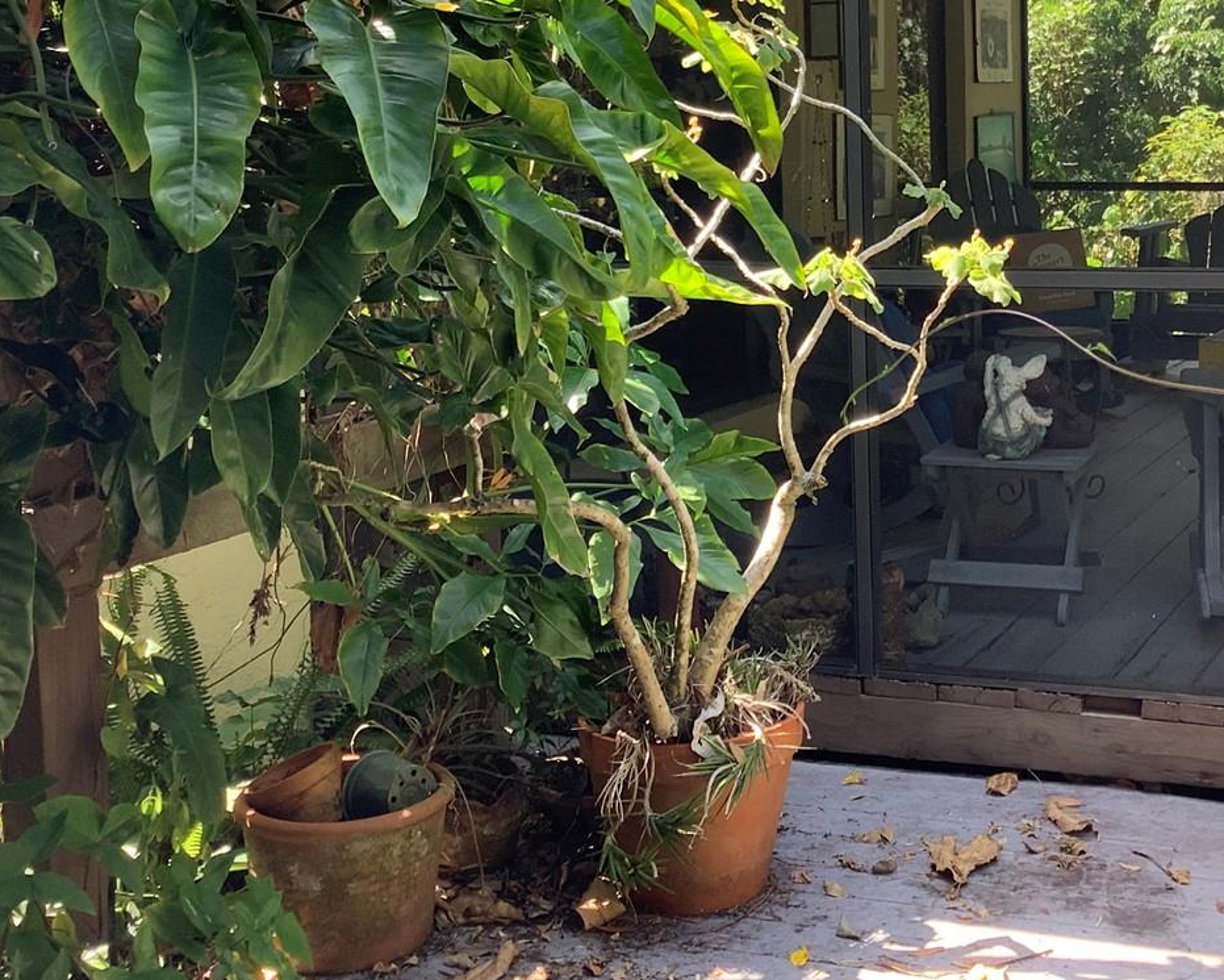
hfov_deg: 34.9
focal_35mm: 52
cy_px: 263
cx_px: 982
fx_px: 1884
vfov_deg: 28.8
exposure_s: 1/120
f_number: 2.4
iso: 64
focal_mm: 3.3
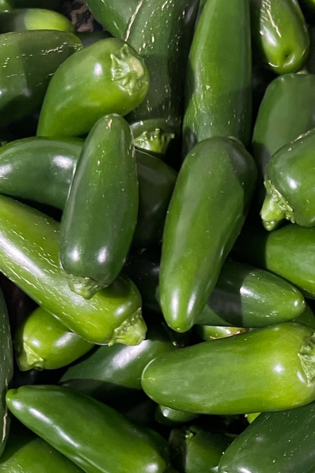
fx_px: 787
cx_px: 285
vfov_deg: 32.0
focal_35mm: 60
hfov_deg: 22.1
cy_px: 416
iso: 640
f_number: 1.5
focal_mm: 5.7
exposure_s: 1/37
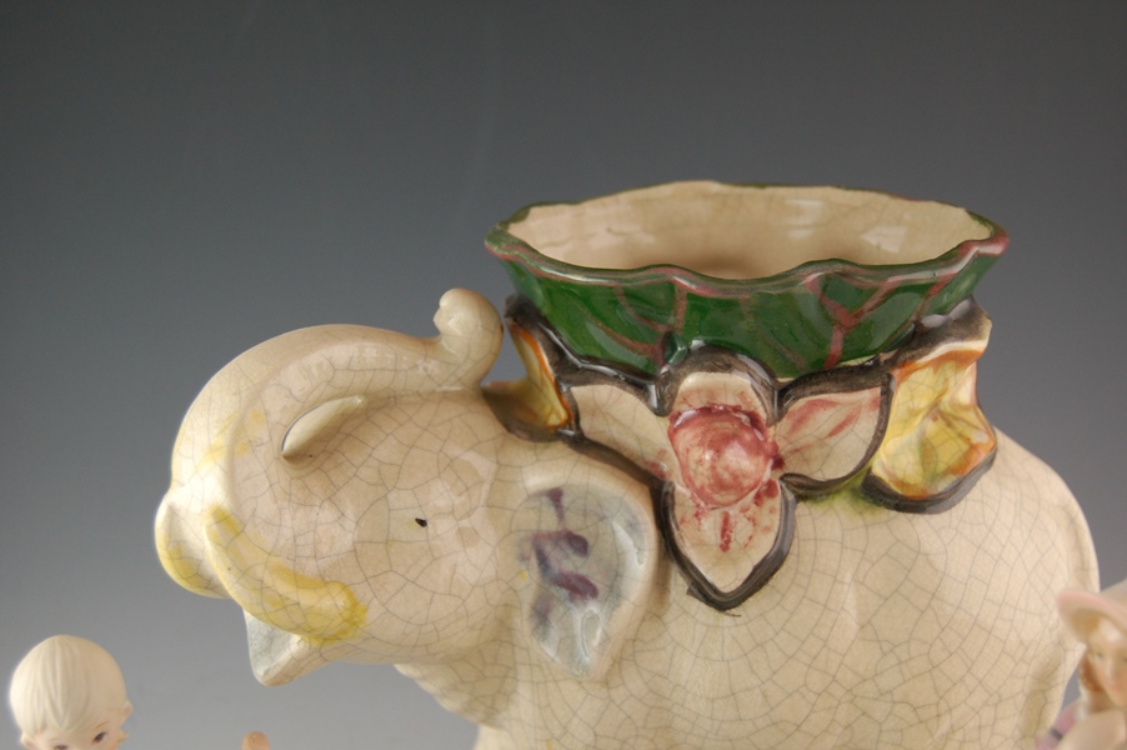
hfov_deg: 41.1
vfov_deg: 28.0
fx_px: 1502
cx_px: 564
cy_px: 375
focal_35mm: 48
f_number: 4.5
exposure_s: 1/60
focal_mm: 32
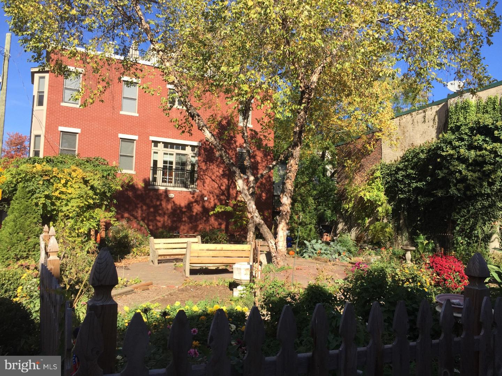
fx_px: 421
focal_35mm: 29
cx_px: 251
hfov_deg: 61.7
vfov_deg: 48.2
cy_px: 188
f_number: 2.2
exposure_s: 1/1041
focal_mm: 4.15
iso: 32
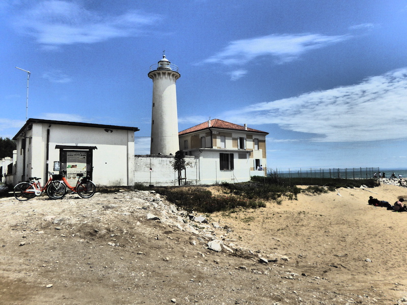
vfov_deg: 56.8
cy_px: 152
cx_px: 204
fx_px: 282
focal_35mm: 24
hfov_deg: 71.6
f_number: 4.5
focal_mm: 4.3
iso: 160
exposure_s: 1/1600
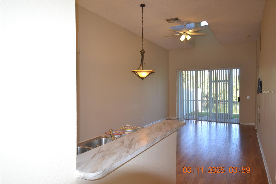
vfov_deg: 50.4
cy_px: 92
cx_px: 138
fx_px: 195
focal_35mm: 26
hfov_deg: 70.4
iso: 400
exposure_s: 1/125
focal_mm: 17
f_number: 4.2
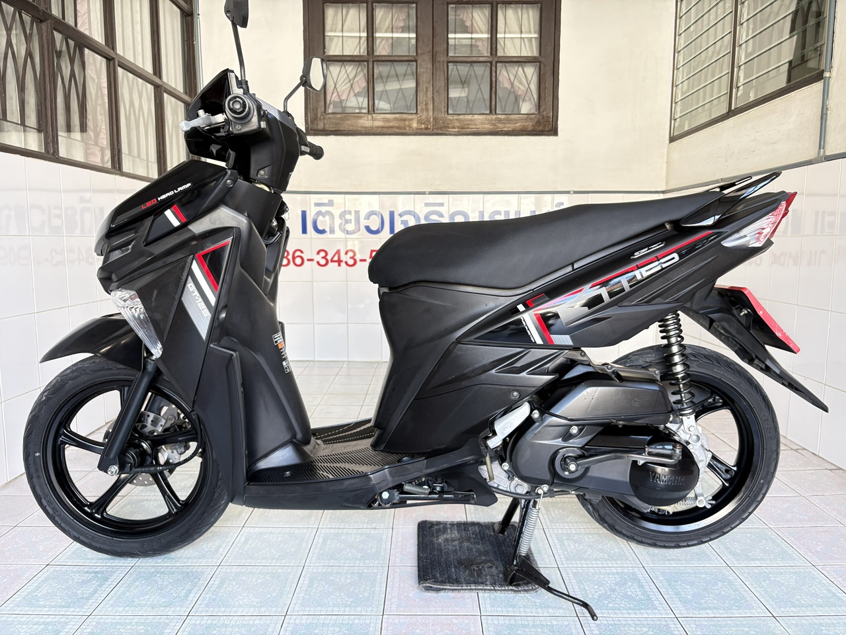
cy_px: 318
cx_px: 423
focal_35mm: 26
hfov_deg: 67.3
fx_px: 635
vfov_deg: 53.1
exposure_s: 1/67
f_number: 1.6
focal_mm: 5.96
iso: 125
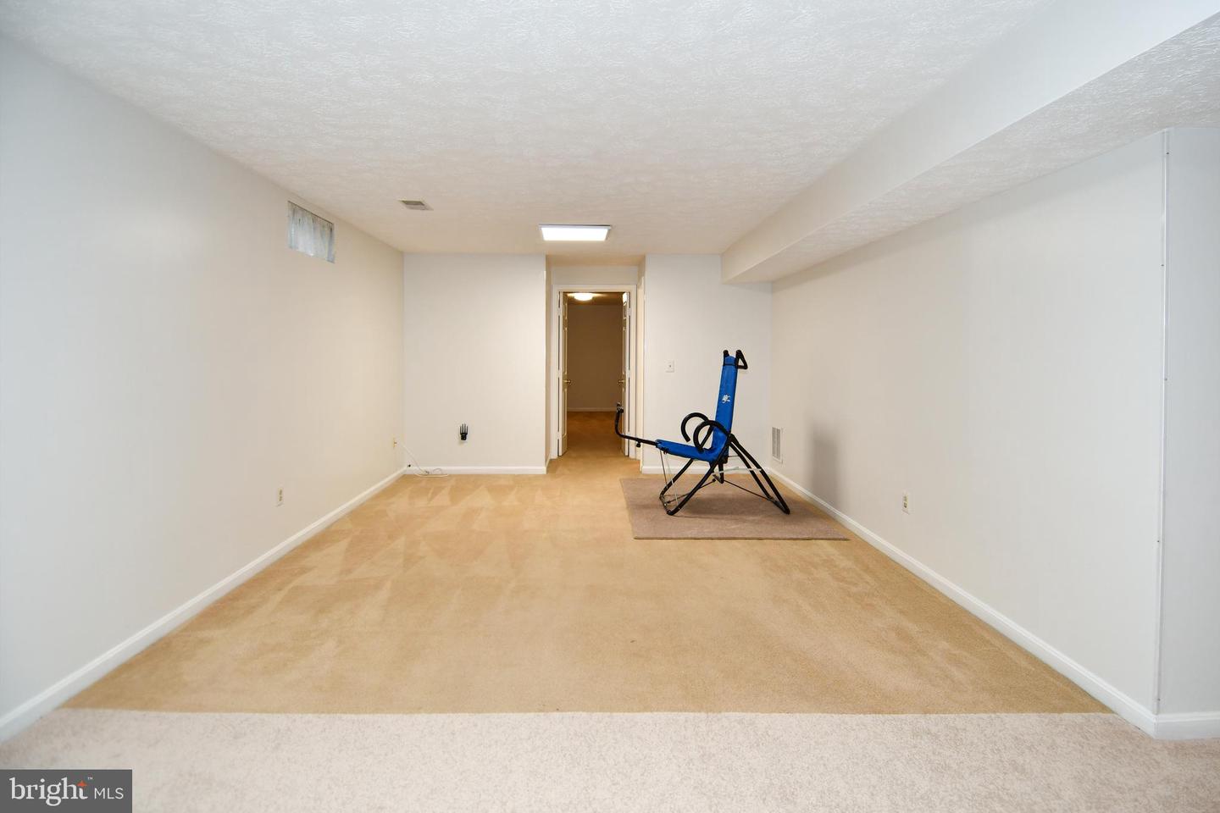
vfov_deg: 67.4
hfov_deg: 90.0
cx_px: 610
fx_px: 610
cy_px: 406
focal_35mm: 18
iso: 280
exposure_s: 1/60
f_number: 4
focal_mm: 12
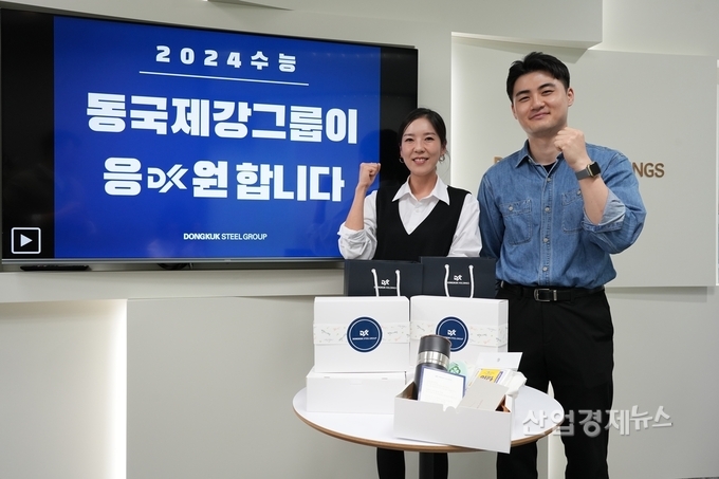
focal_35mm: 30
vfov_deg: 43.6
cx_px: 360
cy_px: 240
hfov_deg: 61.9
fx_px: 599
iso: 1000
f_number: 7.1
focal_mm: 30
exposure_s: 1/30
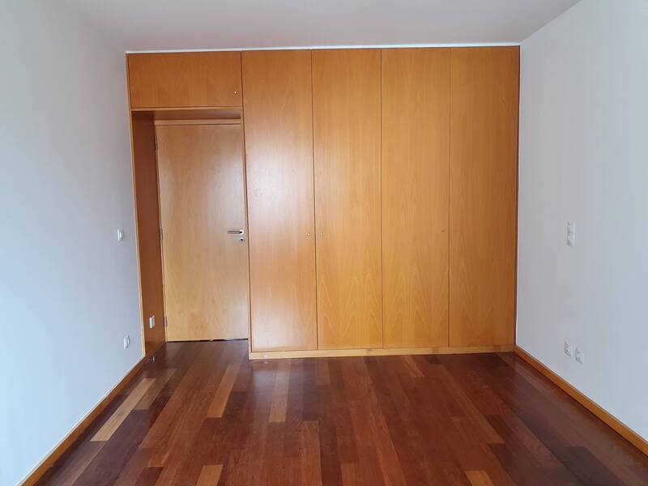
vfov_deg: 53.1
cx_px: 324
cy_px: 243
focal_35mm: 26
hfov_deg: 67.3
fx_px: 487
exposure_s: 1/50
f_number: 2.4
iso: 200
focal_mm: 4.32
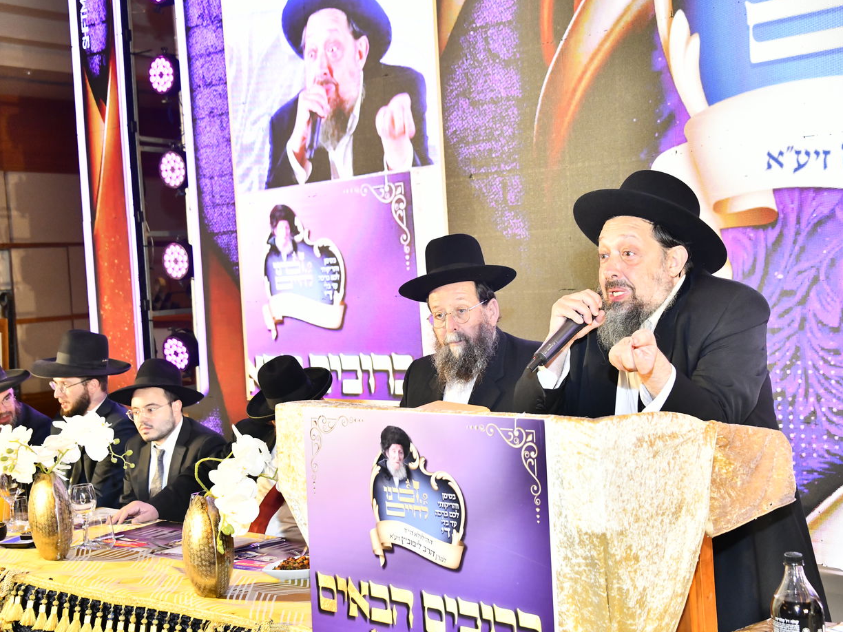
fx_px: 1339
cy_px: 319
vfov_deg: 26.6
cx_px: 412
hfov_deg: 34.9
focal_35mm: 55
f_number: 5.6
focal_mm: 50
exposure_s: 1/100
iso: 3200
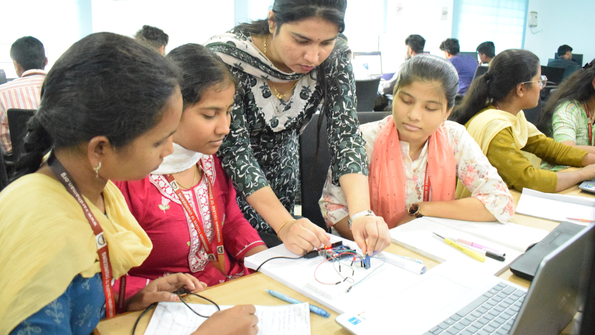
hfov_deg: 66.1
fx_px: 457
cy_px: 142
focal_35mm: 29
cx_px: 293
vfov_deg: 40.1
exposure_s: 1/80
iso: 12800
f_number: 4.5
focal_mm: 18
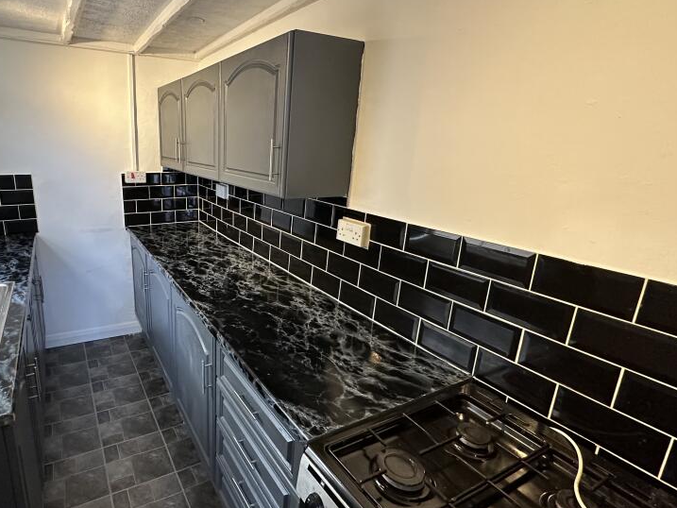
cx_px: 245
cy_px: 246
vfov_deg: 66.0
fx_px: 391
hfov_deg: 79.9
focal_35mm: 20
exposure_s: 1/100
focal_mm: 2.22
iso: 320
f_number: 2.2
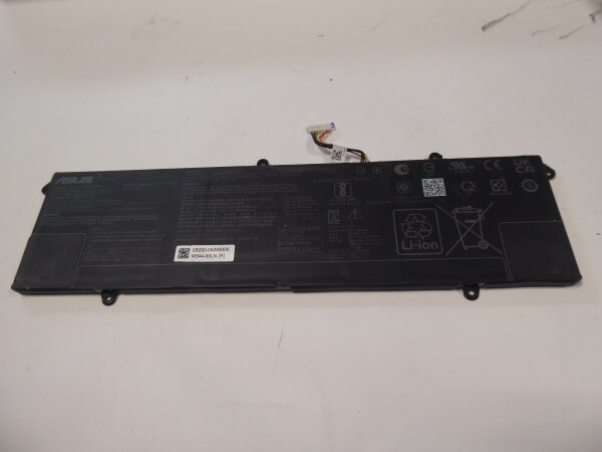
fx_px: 435
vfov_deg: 54.9
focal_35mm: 25
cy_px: 226
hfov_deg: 69.4
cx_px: 301
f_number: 3.3
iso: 250
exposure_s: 1/60
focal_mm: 4.3
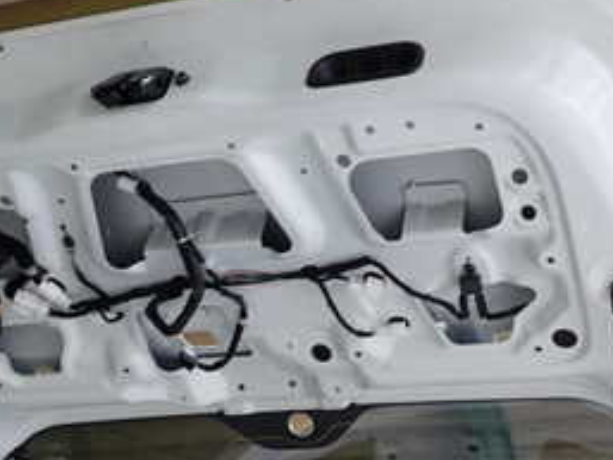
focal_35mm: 70
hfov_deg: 27.7
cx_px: 348
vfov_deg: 20.8
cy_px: 367
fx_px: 1240
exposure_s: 1/40
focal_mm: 5.4
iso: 200
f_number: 2.3
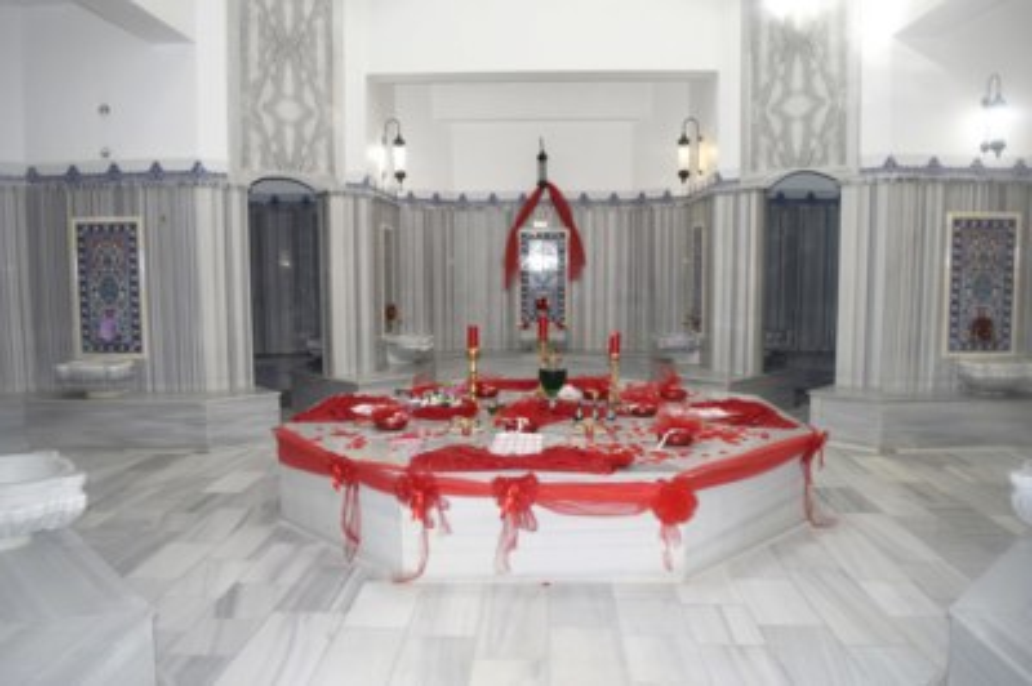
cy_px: 343
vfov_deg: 47.9
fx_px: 773
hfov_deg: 67.4
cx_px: 516
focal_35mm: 27
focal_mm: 18
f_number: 4.5
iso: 800
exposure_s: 1/80
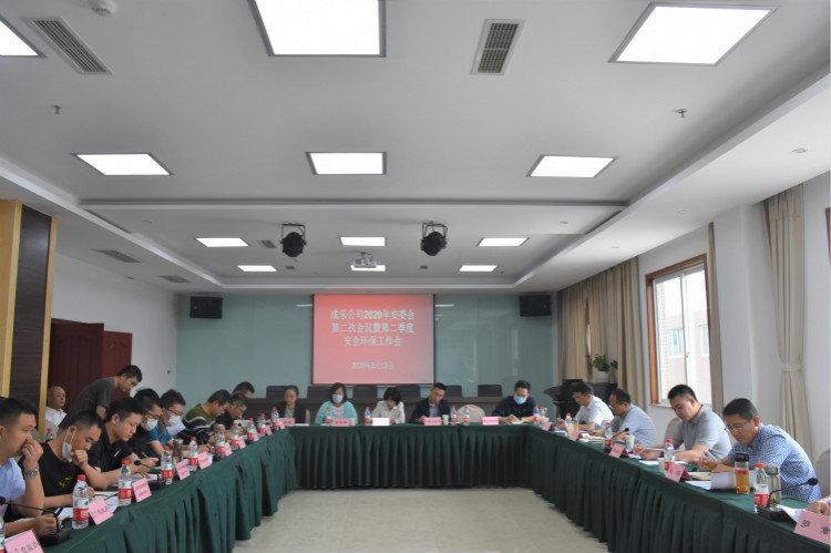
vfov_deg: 47.9
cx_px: 416
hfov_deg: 67.4
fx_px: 623
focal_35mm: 27
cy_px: 276
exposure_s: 1/200
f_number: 7.1
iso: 800
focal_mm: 18
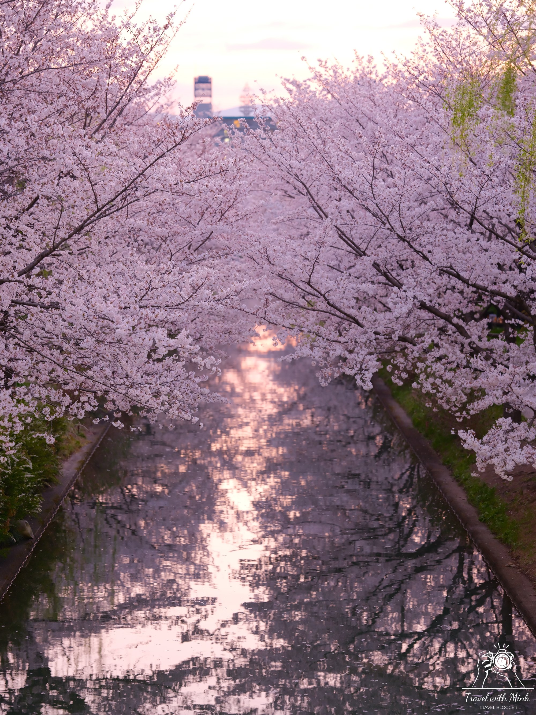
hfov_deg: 17.0
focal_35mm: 87
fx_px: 1796
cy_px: 358
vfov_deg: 22.5
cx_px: 268
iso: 800
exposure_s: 1/6.5
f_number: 2
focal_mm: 110
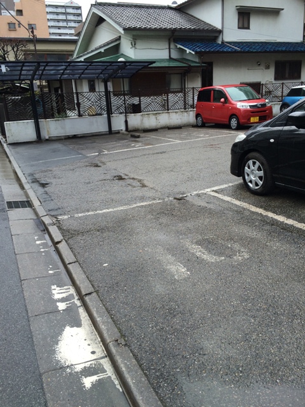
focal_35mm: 29
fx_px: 341
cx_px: 152
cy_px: 204
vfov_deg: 61.7
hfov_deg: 48.2
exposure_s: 1/354
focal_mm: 4.15
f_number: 2.2
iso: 32
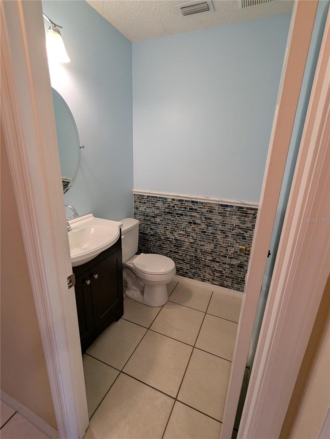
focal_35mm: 16
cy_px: 220
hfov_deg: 78.2
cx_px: 165
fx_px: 203
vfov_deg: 94.4
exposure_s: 1/60
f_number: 2.2
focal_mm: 2.35
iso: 190
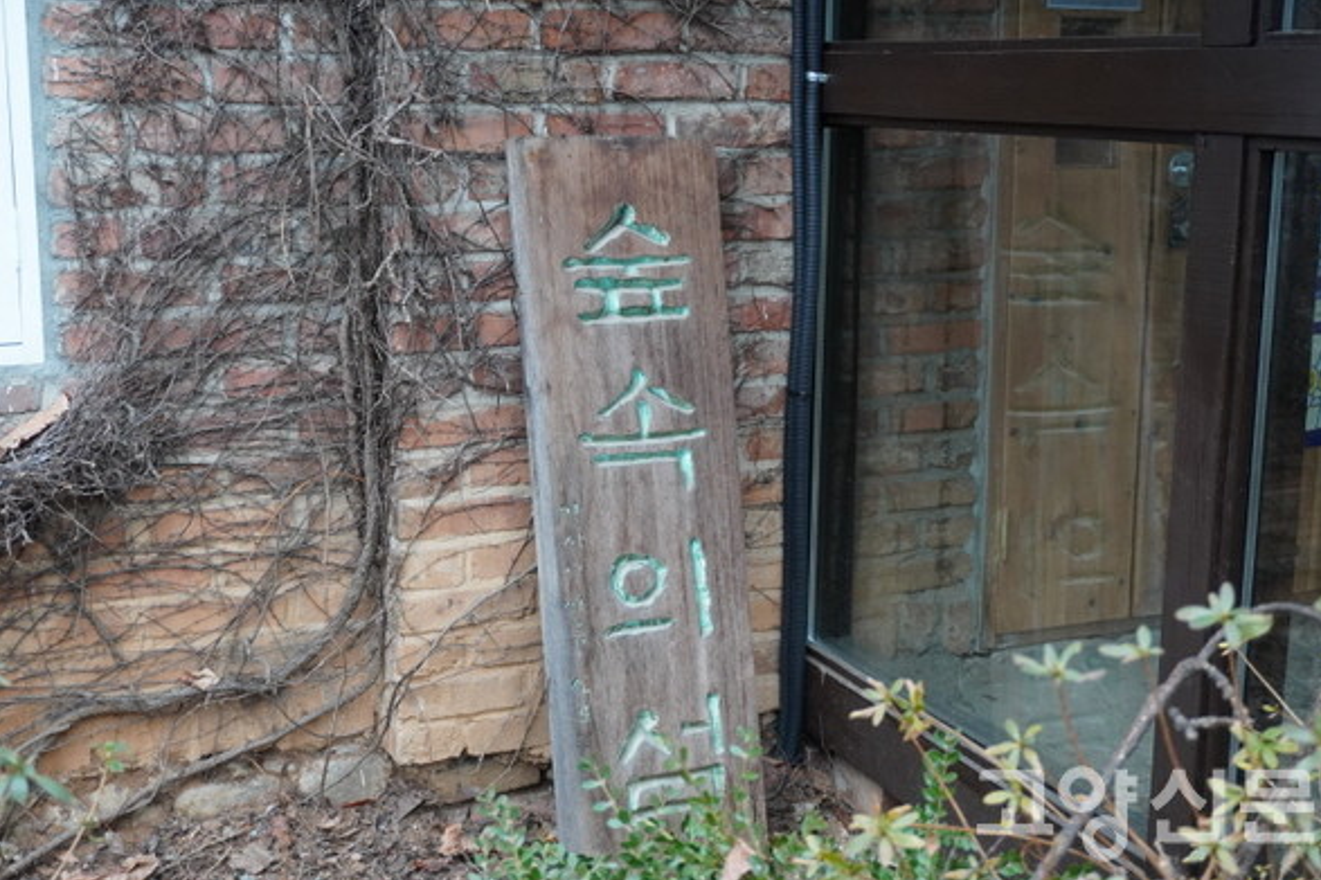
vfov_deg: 28.3
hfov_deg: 41.5
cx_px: 673
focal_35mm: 48
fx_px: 1743
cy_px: 446
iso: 1000
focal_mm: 31
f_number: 5
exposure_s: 1/160
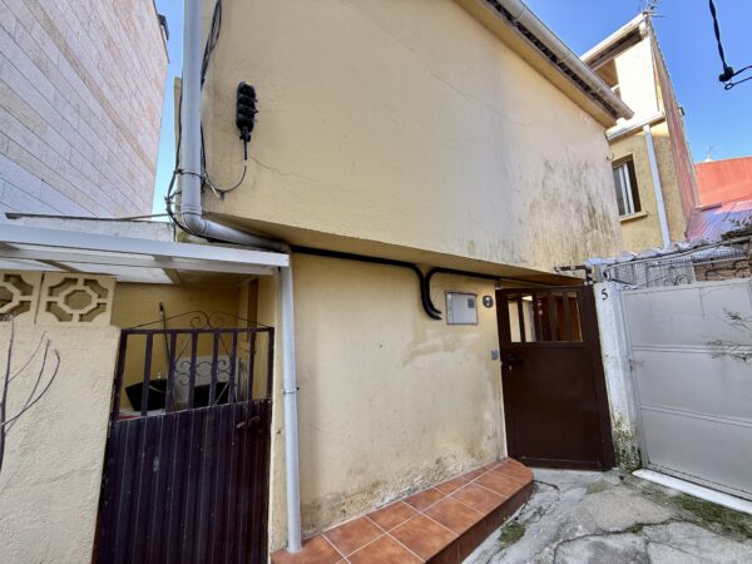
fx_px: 304
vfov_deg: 85.7
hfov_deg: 102.1
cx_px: 376
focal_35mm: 14
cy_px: 282
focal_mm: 2.22
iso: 64
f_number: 2.2
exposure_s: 1/99
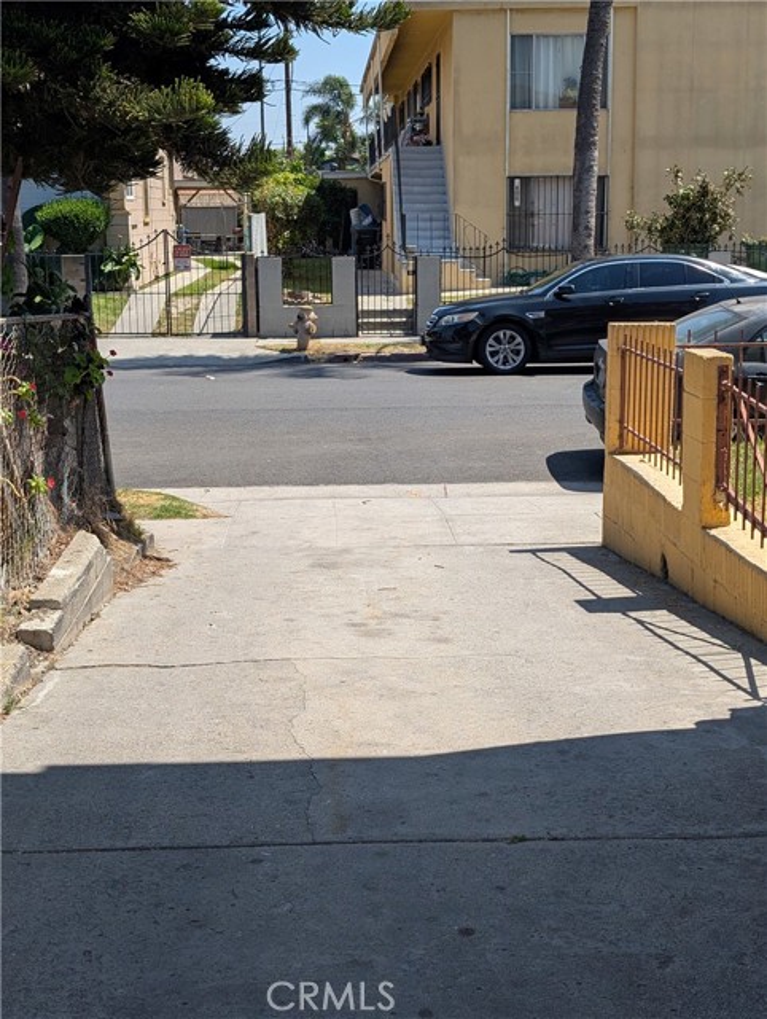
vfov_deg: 38.9
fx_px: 1444
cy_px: 510
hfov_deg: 29.8
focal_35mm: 49
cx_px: 384
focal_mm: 6.9
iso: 21
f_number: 1.68
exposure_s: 1/1072
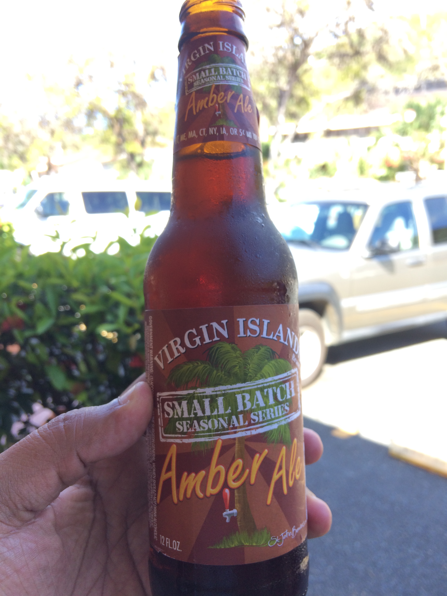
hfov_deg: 48.2
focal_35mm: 29
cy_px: 298
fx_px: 499
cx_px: 224
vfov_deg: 61.7
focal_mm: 4.15
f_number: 2.2
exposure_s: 1/151
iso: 32
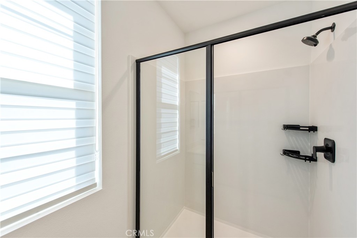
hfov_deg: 104.2
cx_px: 178
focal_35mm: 14
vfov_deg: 81.2
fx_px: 139
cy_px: 119
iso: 400
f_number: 5.6
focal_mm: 14
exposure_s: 1/125
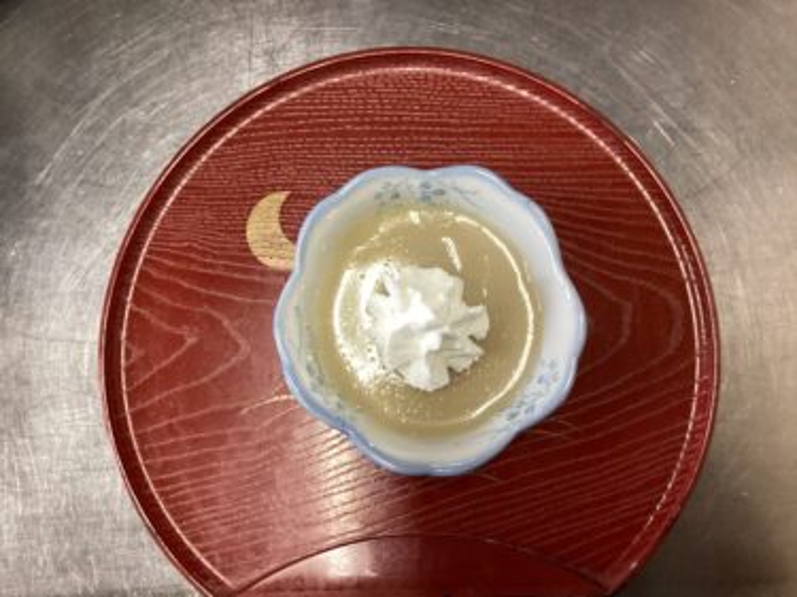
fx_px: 714
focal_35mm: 31
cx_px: 398
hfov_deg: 58.4
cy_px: 298
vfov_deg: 45.4
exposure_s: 1/60
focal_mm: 3.3
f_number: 2.4
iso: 200
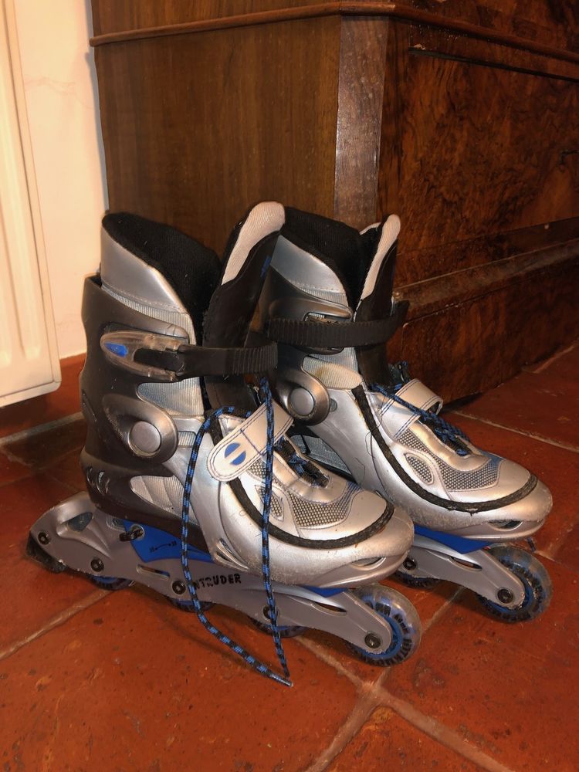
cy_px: 386
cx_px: 290
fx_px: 624
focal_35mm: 28
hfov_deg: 49.7
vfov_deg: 63.4
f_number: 1.8
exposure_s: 1/4
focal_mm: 4
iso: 64
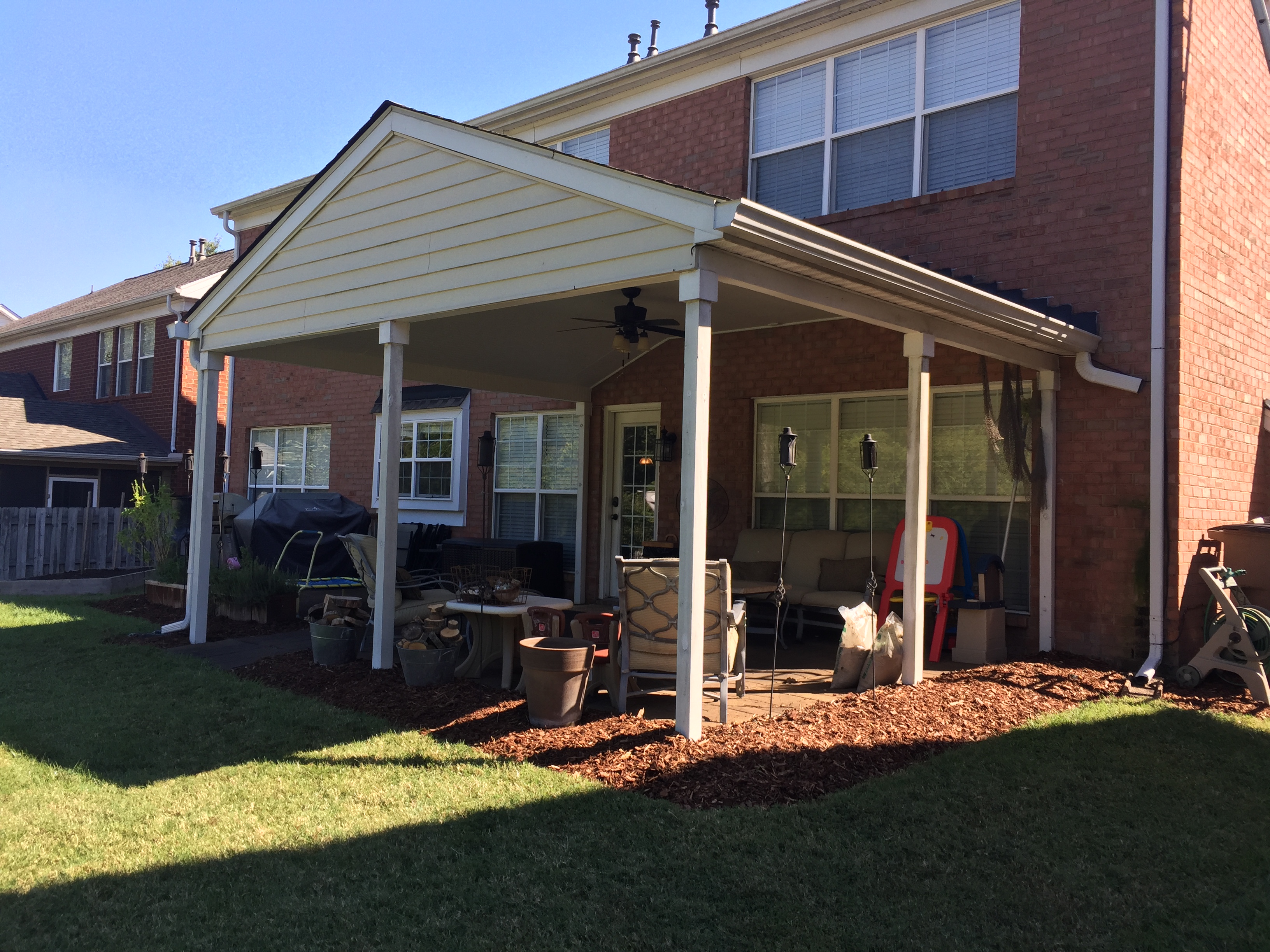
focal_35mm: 29
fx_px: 1064
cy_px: 476
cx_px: 635
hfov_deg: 61.7
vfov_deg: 48.2
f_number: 2.2
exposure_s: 1/590
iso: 32
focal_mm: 4.15
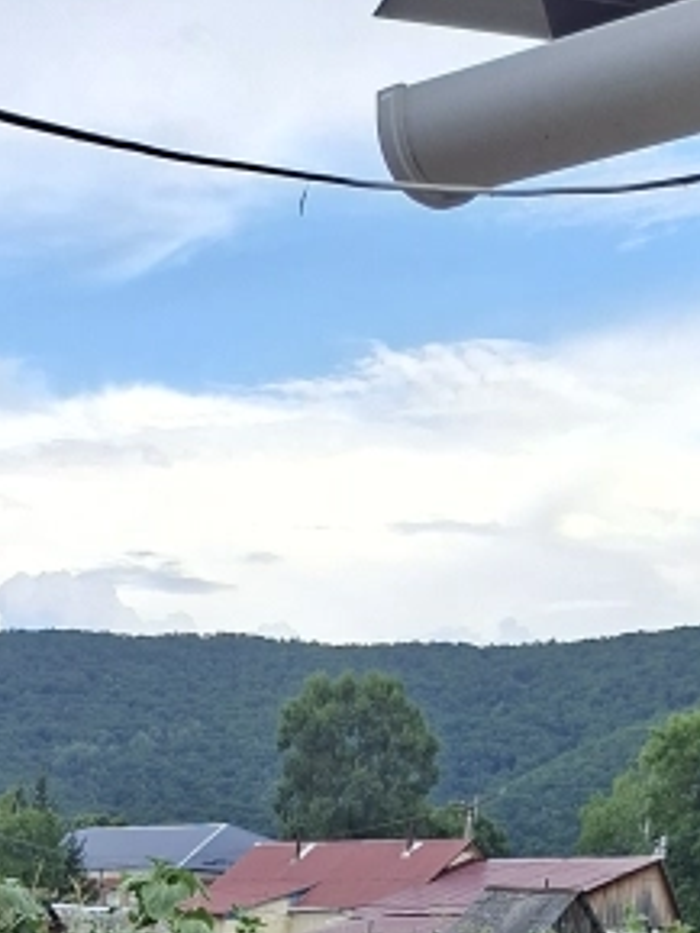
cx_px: -16
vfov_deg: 18.8
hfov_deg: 16.8
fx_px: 2317
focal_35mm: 86
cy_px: 1566
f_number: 1.8
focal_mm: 5.54
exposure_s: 1/431
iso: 50
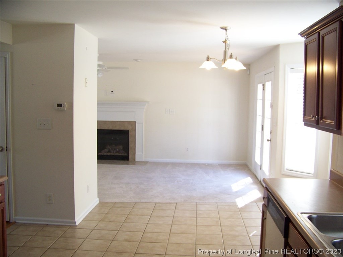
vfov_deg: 39.7
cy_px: 128
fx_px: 357
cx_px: 172
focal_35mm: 36
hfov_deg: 51.4
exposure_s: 1/30
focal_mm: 5.85
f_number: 2.8
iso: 100
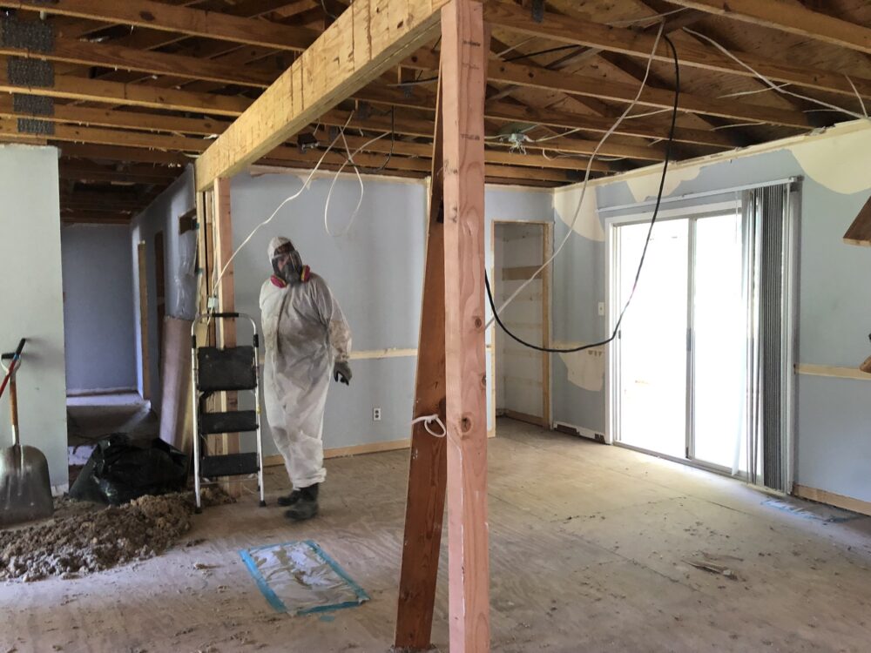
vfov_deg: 49.7
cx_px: 436
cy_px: 326
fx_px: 705
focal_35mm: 28
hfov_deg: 63.4
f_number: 1.8
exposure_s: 1/15
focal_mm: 3.99
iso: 100
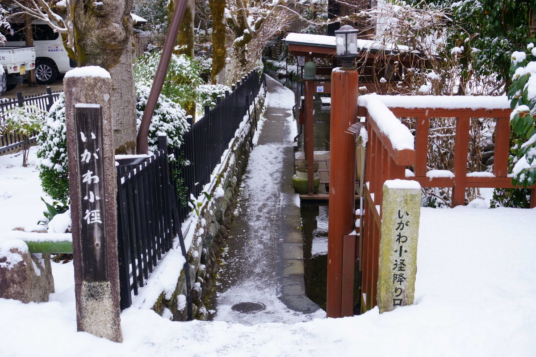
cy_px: 178
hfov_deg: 43.6
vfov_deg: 29.9
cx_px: 268
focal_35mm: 45
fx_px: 670
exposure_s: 1/50
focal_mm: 30
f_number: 9
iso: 200
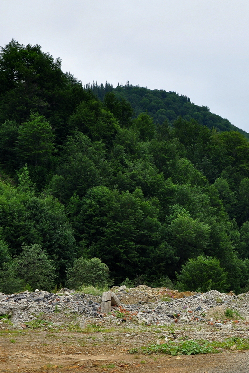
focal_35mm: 73
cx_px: 272
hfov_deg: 18.0
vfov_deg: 27.7
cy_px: 185
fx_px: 758
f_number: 9
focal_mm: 32
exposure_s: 1/320
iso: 400
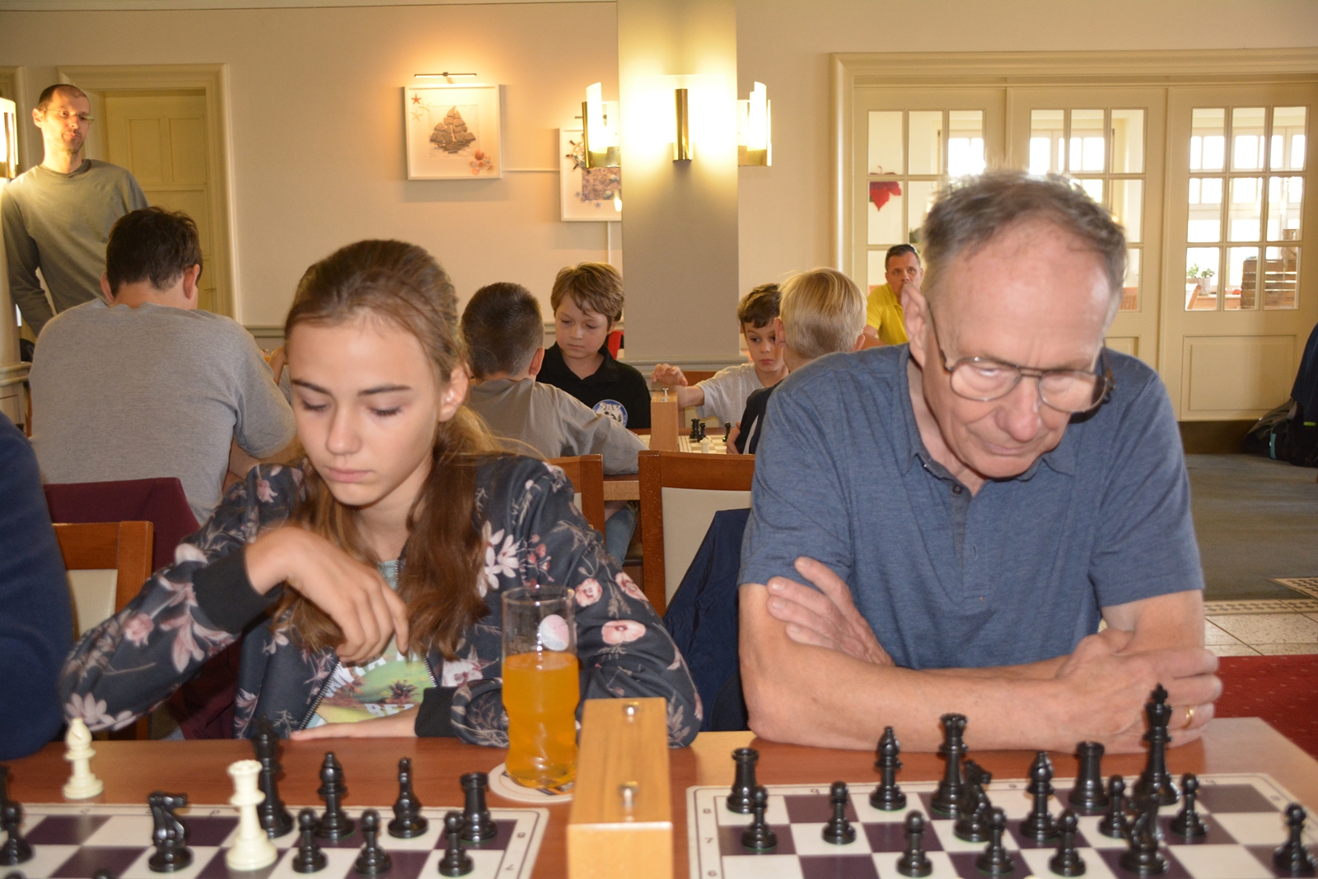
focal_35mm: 36
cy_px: 440
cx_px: 659
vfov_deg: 36.9
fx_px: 1318
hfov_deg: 53.1
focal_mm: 24
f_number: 4
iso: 1400
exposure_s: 1/60
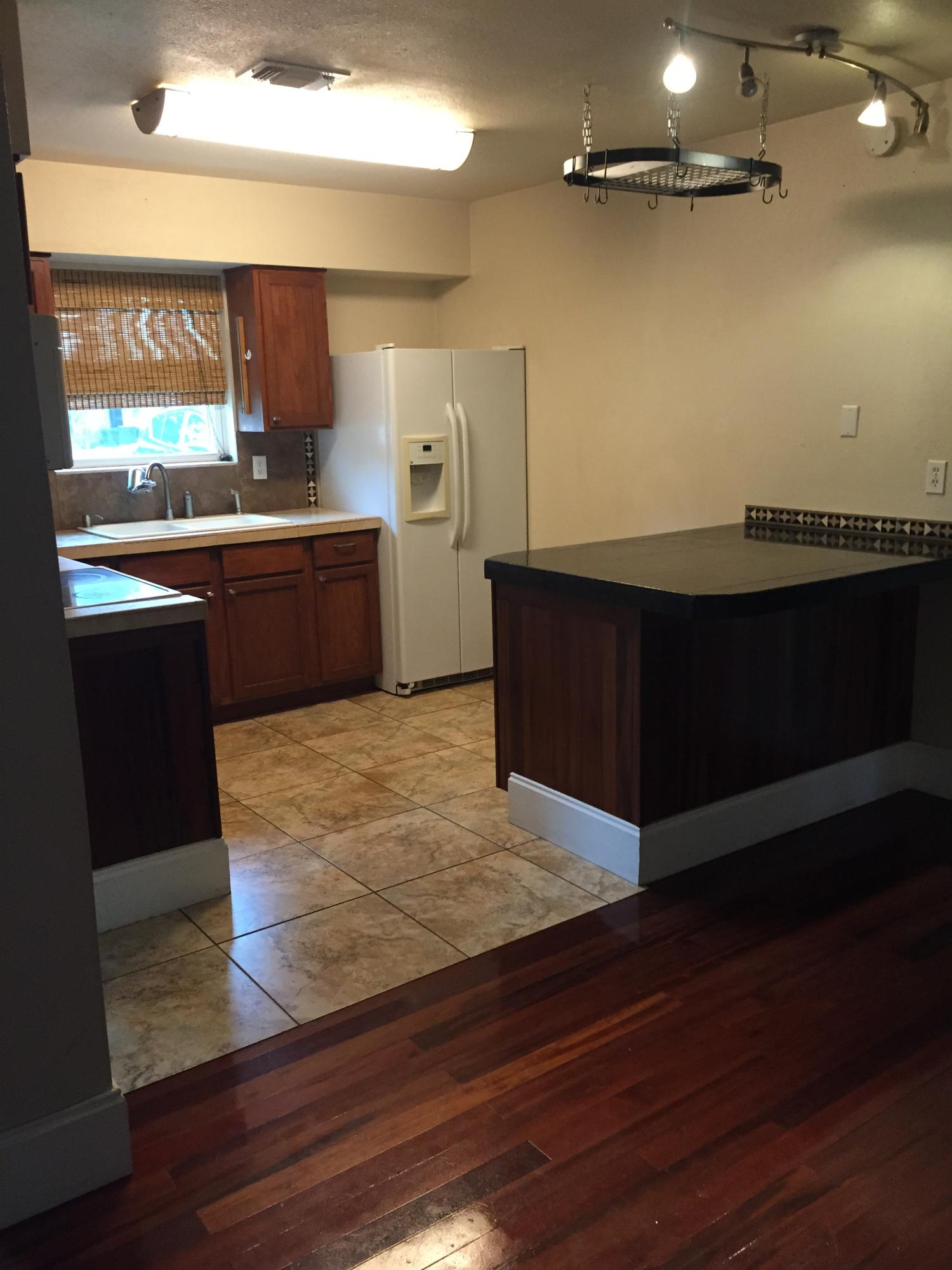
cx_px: 476
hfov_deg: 48.2
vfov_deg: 61.7
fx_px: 1063
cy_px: 635
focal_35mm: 29
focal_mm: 4.15
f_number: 2.2
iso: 160
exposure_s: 1/30
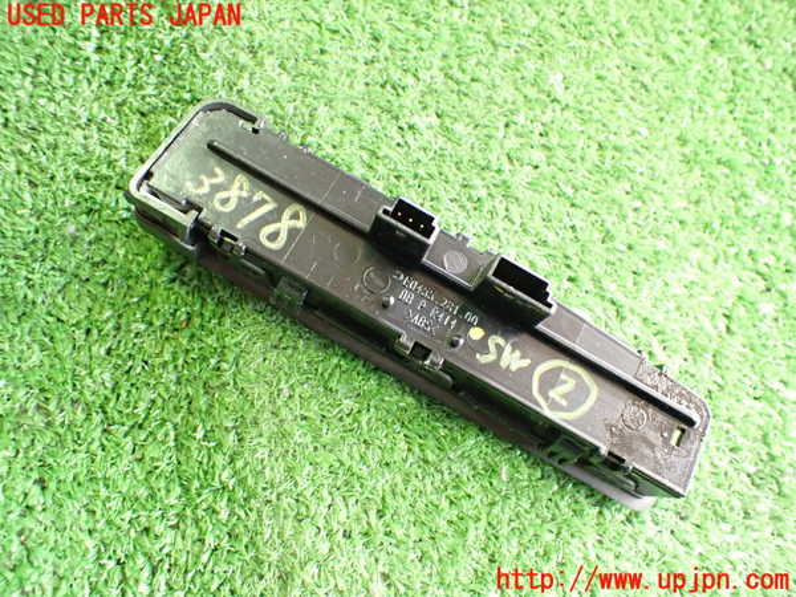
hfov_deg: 60.0
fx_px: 690
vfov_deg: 46.8
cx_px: 398
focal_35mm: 30
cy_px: 298
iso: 800
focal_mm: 5.4
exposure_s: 1/30
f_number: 2.3
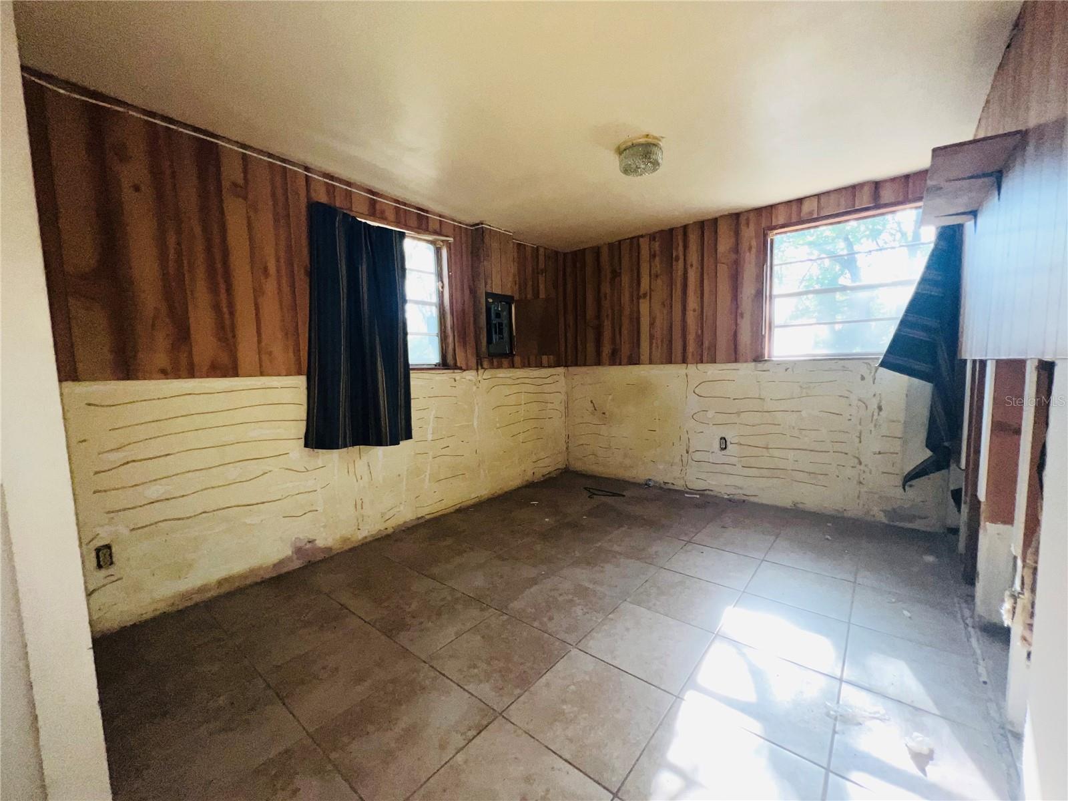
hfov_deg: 106.2
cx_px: 534
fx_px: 401
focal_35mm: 13
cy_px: 400
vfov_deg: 89.9
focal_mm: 1.57
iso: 64
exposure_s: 1/72
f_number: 1.8
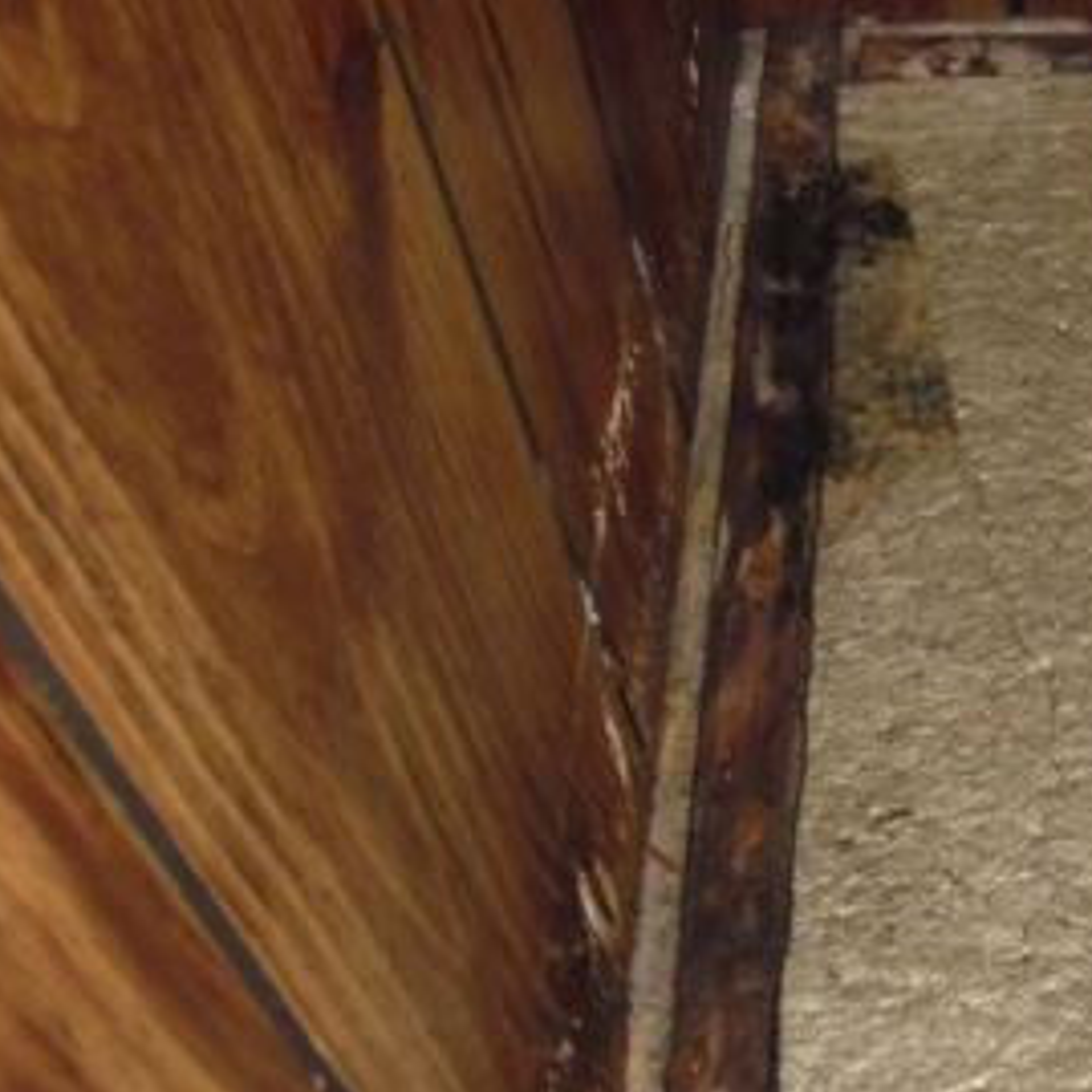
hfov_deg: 23.2
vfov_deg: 23.8
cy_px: 808
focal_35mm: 72
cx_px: 1023
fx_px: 2570
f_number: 3.5
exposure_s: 1/30
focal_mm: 6.7
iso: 125
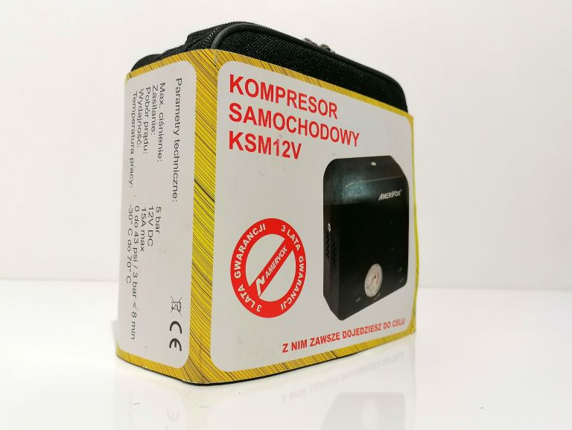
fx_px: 513
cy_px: 215
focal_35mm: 31
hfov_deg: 58.3
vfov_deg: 45.5
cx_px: 286
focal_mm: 4.75
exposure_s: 1/50
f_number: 1.8
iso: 100
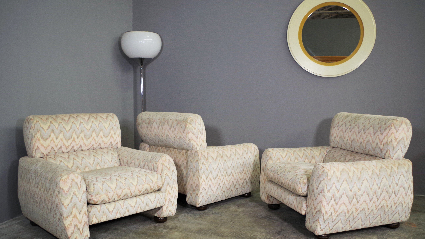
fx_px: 327
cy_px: 126
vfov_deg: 40.2
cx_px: 215
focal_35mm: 29
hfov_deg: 66.1
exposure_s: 1/50
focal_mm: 18
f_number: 3.5
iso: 400
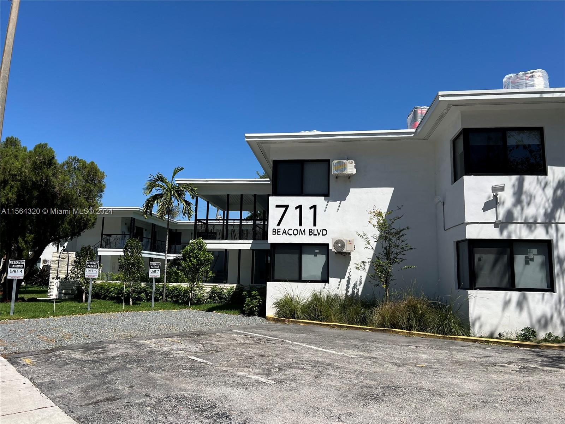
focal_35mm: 26
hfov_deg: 67.3
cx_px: 282
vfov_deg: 53.1
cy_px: 212
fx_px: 424
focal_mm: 5.7
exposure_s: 1/5319
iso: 50
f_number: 1.5
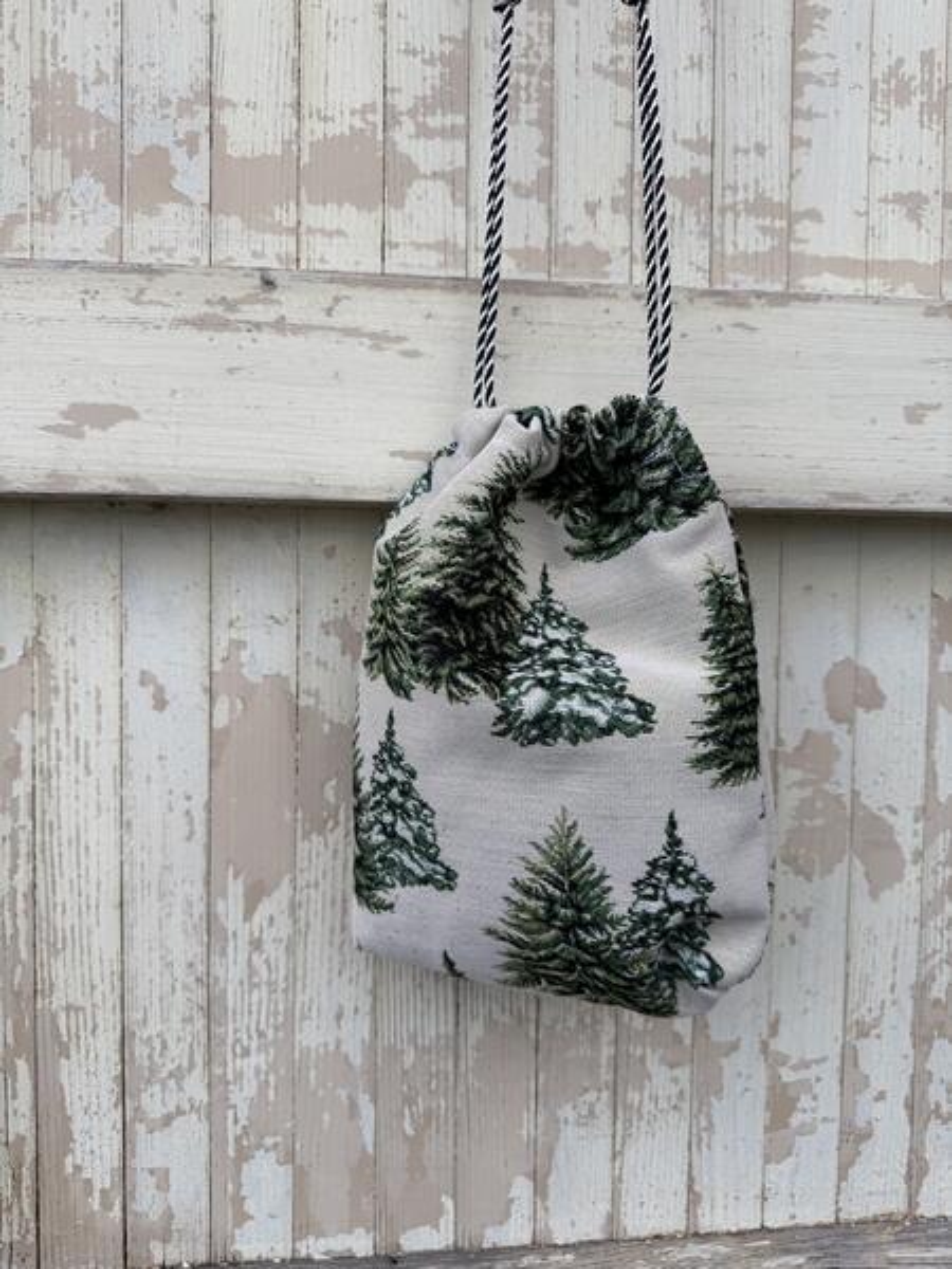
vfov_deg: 71.6
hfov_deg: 56.8
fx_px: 880
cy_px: 634
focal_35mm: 24
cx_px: 476
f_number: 1.78
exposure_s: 1/627
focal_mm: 6.76
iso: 80
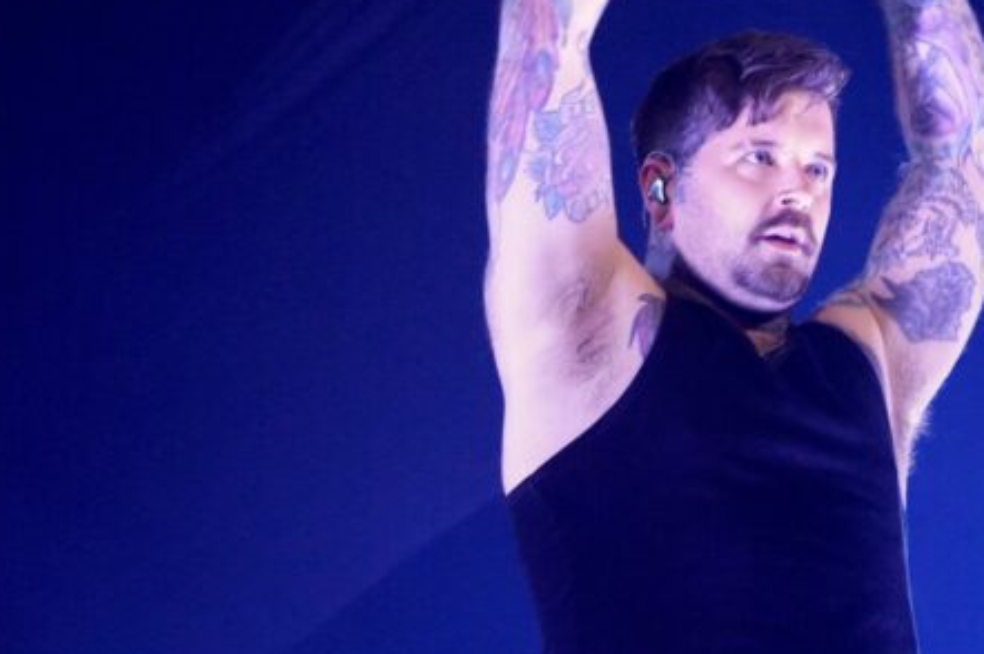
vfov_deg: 11.4
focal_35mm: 120
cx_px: 790
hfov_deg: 16.9
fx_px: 3277
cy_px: 113
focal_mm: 46
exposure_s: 1/160
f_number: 4.5
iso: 5000
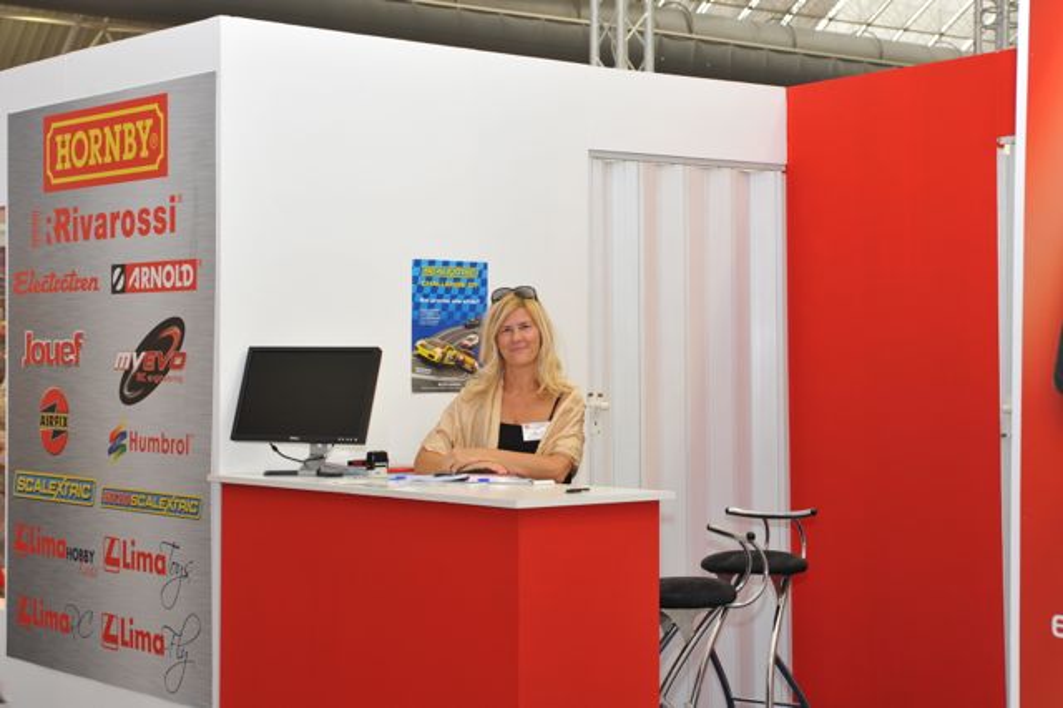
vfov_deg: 20.9
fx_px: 1918
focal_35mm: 65
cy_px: 354
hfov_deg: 31.0
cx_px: 532
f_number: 8
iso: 640
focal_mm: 65
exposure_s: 1/50
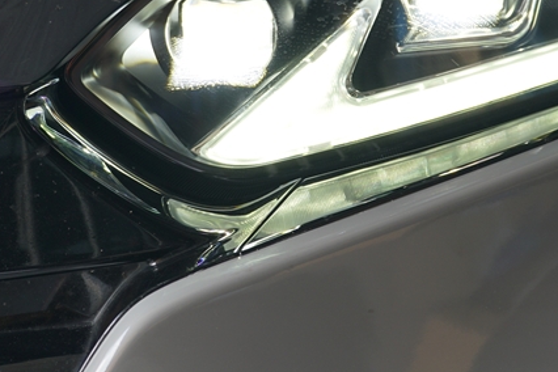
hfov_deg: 13.2
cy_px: 18
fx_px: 2402
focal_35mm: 155
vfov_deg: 8.8
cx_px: 250
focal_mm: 44
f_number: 4
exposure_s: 1/60
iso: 100
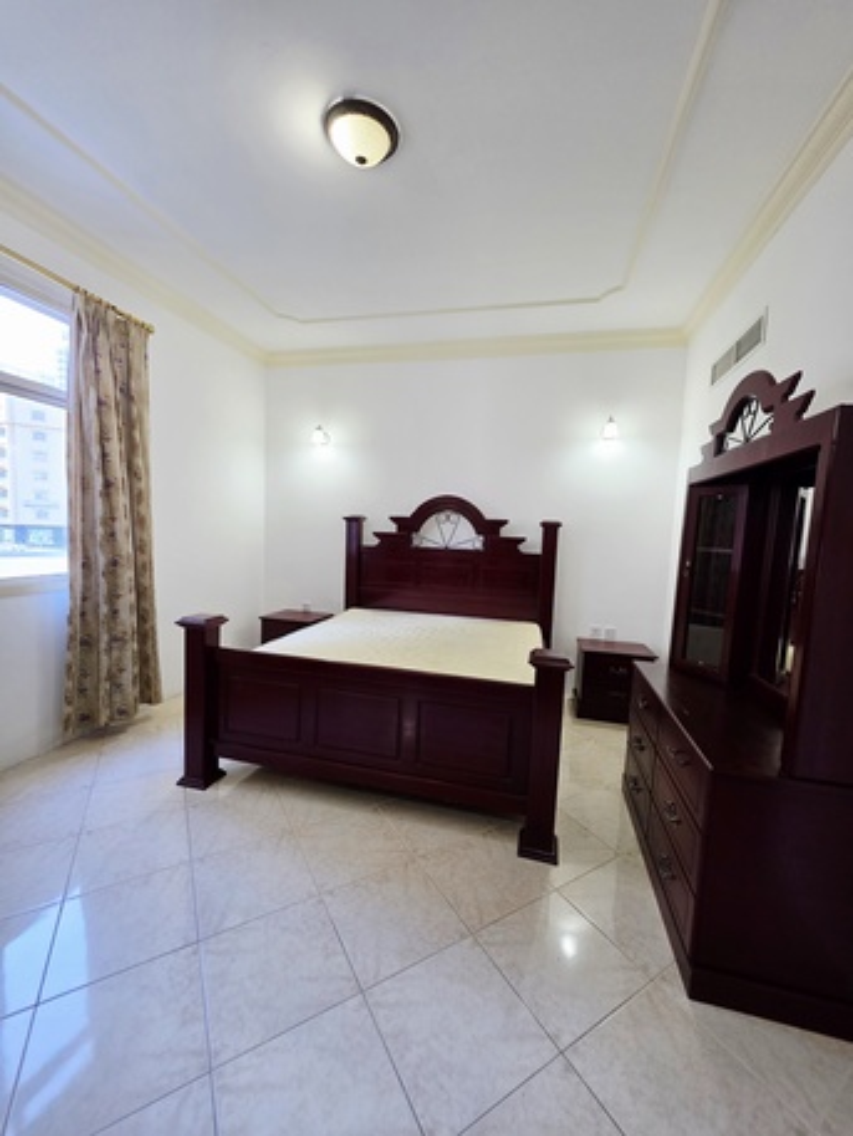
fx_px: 427
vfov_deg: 106.2
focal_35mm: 13
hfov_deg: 89.9
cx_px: 426
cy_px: 568
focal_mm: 2.2
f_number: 1.9
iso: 160
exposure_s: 1/101
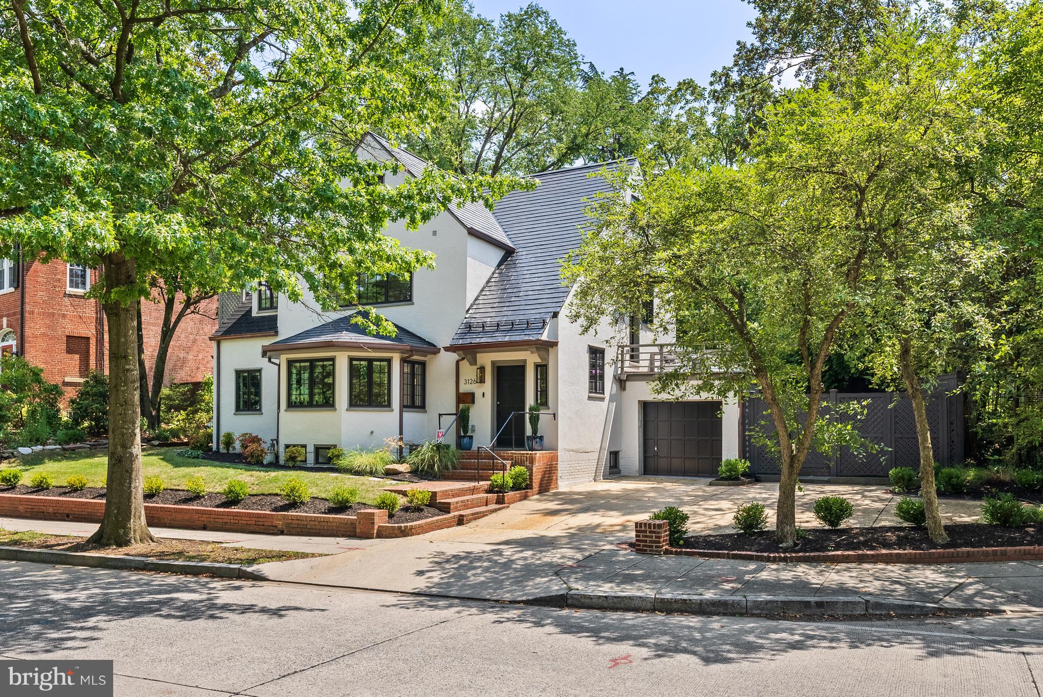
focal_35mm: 29
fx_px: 841
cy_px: 348
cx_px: 522
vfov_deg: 45.0
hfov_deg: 63.6
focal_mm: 29
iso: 100
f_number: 8
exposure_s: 1/200
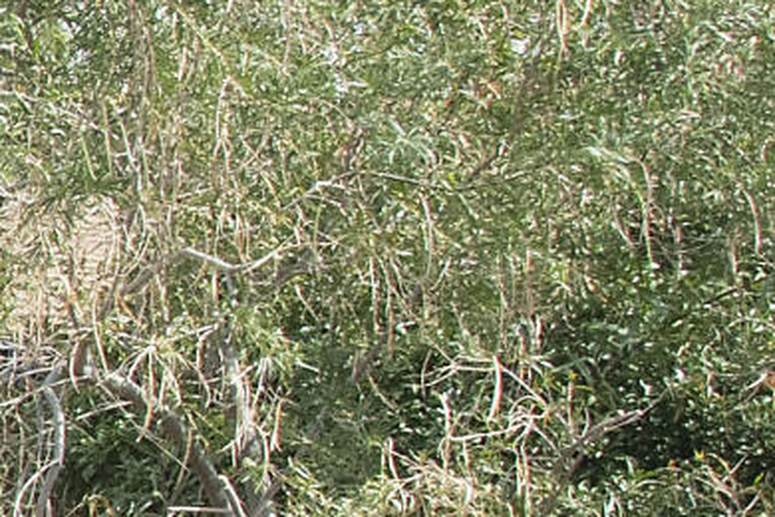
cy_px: 627
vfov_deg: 4.9
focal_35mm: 277
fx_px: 5963
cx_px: -1423
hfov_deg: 6.8
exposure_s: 1/320
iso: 400
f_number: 10
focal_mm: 24
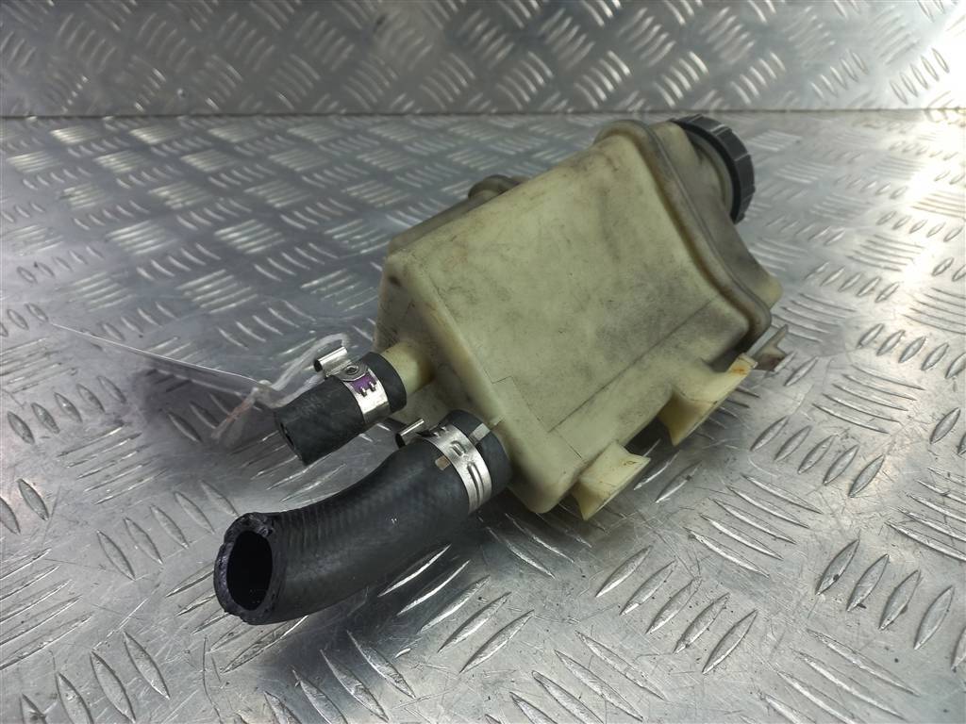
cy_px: 362
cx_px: 483
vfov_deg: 54.9
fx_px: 698
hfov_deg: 69.4
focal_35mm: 25
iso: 64
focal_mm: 4.6
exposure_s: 1/50
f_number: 1.8
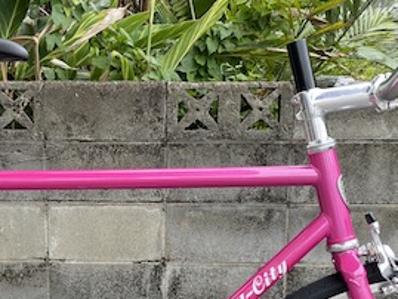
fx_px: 667
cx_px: 115
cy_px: 258
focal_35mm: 58
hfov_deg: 32.8
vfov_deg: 24.7
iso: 32
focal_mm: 4.25
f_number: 1.8
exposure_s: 1/162
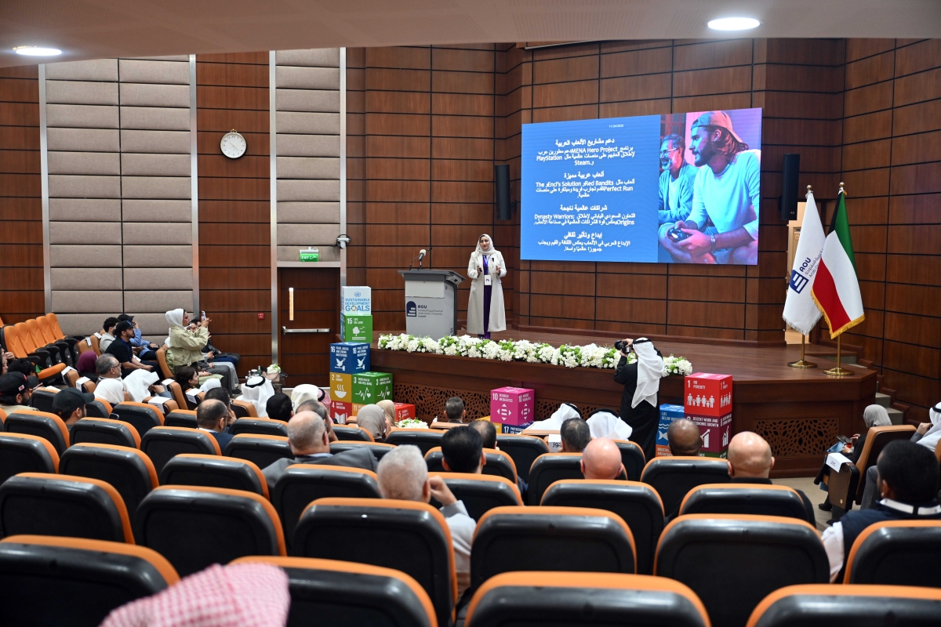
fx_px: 941
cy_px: 314
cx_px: 470
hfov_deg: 53.1
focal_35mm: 36
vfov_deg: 36.9
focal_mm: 36
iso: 800
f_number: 2.8
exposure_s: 1/125
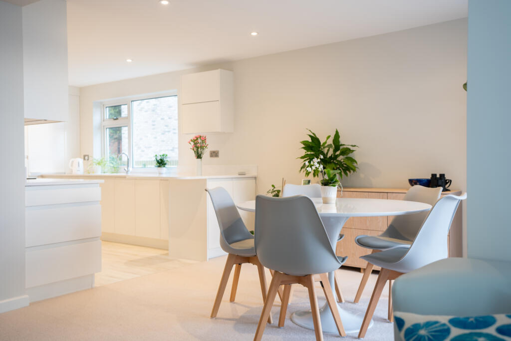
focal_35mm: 35
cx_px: 256
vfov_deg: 37.9
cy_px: 170
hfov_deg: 54.4
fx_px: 497
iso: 200
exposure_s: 1/50
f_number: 3.5
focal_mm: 35
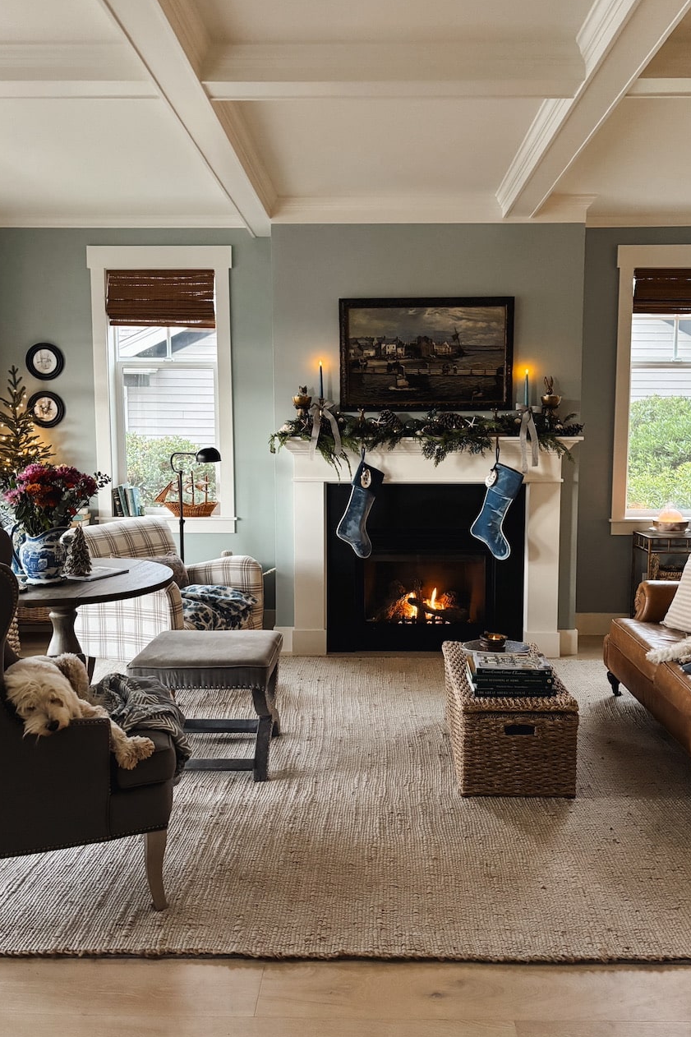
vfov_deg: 65.5
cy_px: 505
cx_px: 366
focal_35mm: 28
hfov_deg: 46.4
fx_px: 806
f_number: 1.6
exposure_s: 1/40
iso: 640
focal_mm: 5.96
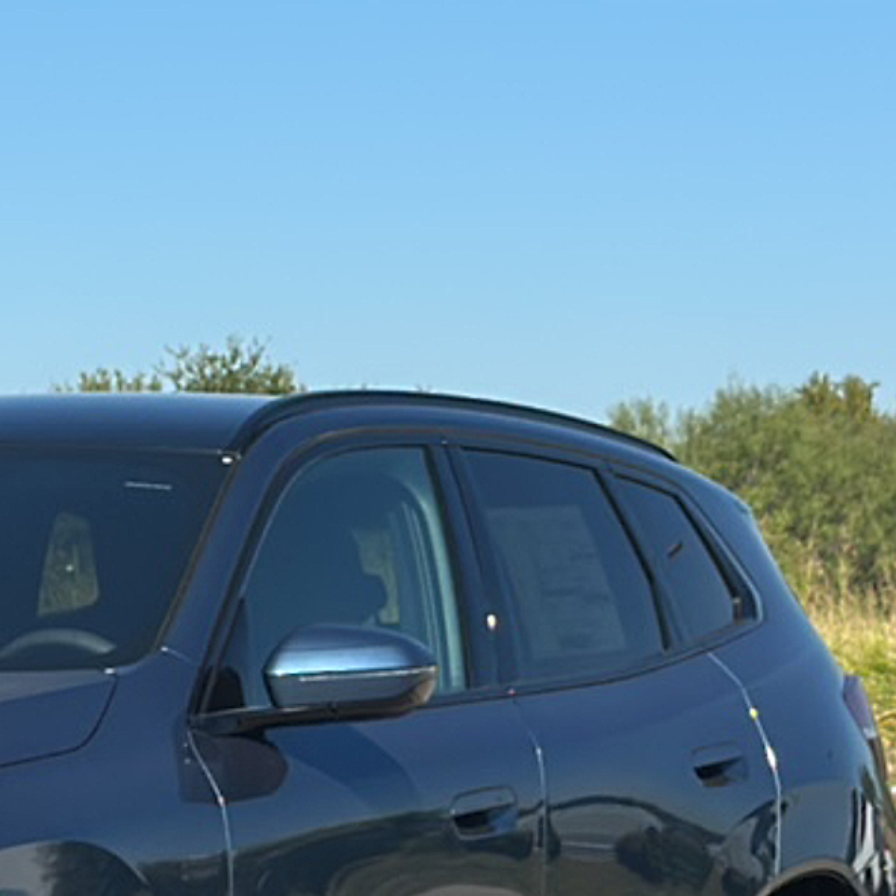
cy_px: 887
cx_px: -166
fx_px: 4334
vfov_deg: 11.7
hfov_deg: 11.6
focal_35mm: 148
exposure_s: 1/5051
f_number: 1.78
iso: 80
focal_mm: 6.86
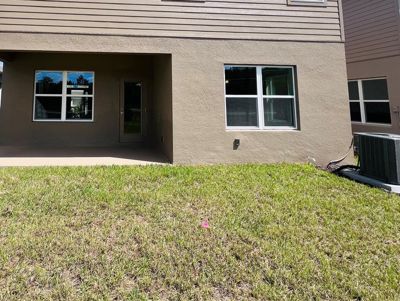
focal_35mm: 21
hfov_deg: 75.4
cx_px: 120
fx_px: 243
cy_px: 70
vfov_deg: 59.6
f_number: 1.8
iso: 32
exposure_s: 1/1263
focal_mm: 1.57
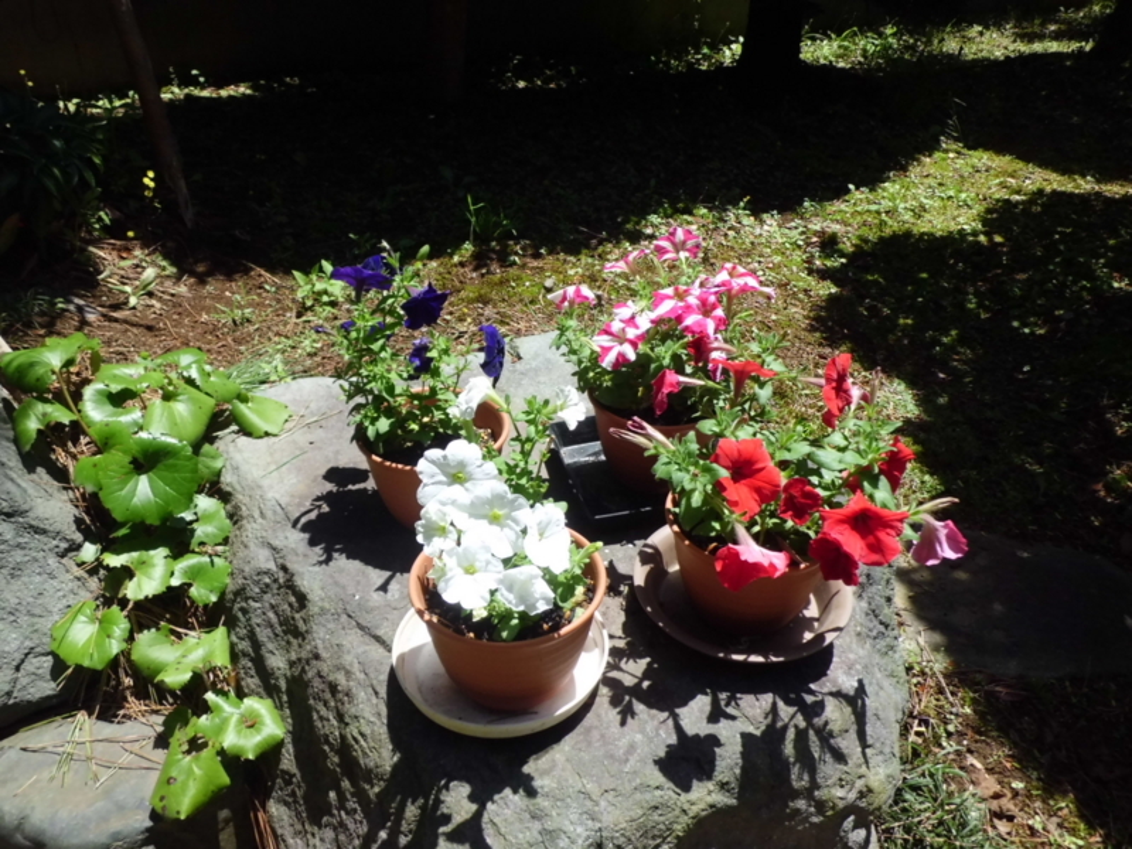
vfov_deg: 53.1
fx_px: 850
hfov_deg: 67.3
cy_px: 424
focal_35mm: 26
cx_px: 566
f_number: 7.9
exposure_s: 1/100
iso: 64
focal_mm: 4.7
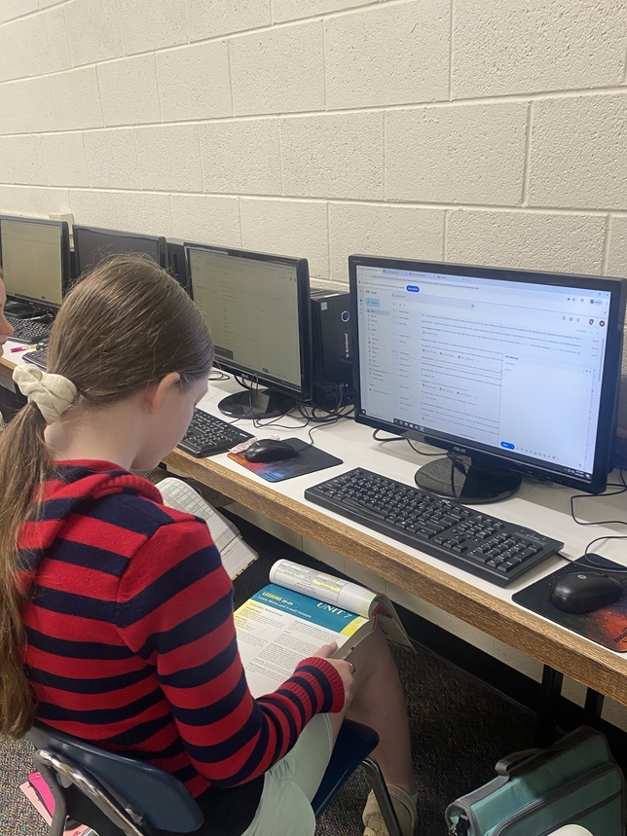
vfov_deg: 57.9
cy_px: 497
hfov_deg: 45.4
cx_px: 335
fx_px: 749
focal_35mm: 31
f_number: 1.8
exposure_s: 1/72
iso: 100
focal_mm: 4.25
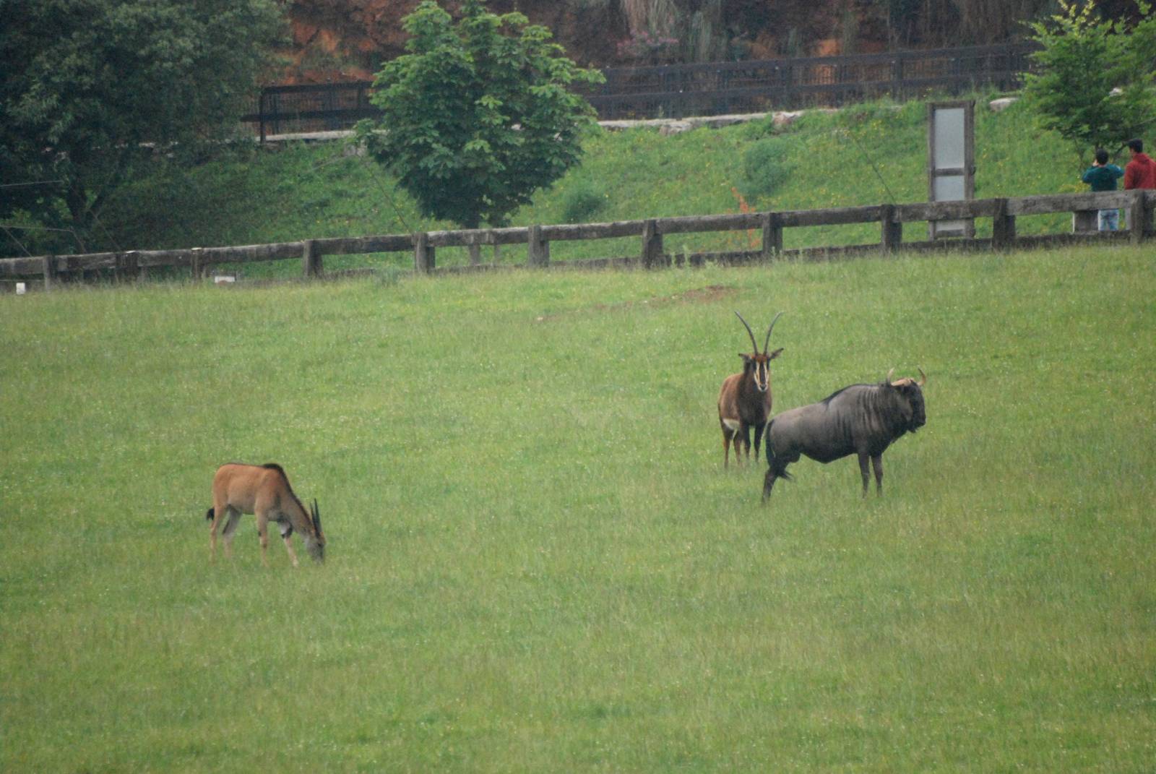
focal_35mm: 450
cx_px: 578
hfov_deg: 4.6
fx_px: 14467
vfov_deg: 3.1
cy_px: 387
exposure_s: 1/1000
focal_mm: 300
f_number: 5.6
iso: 1600
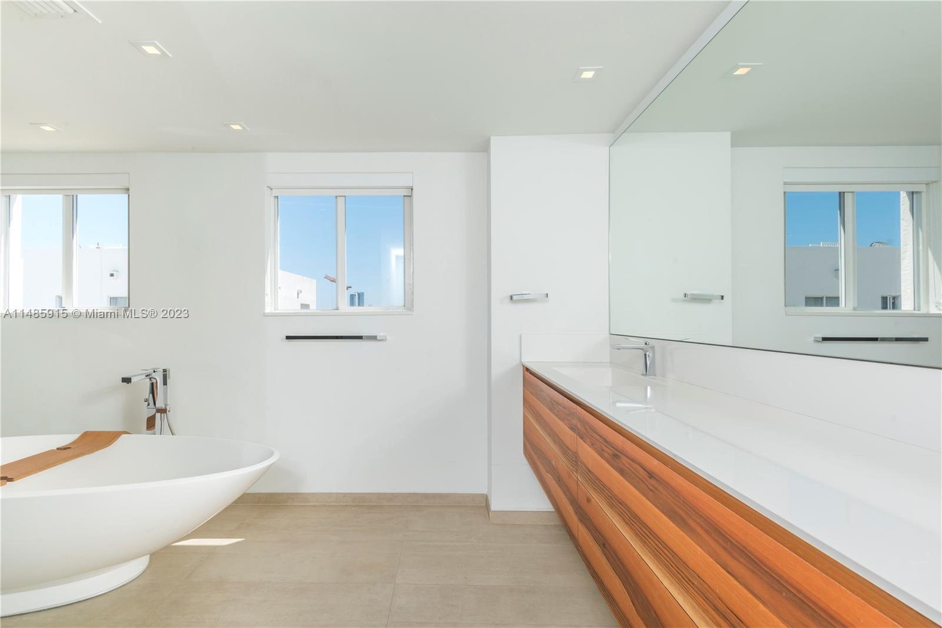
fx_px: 419
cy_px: 314
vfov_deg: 73.7
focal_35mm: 16
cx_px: 471
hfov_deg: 96.7
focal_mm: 16
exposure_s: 1/200
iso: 200
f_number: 11
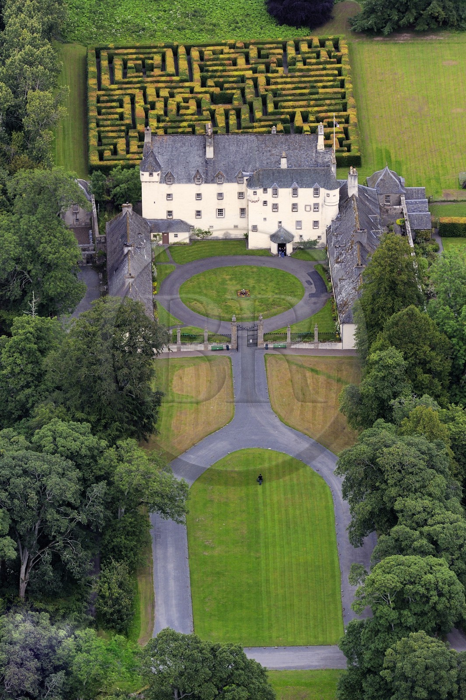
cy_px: 350
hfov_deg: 6.9
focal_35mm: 200
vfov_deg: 10.3
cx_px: 233
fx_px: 3885
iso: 400
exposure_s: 1/800
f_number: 5.6
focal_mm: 200
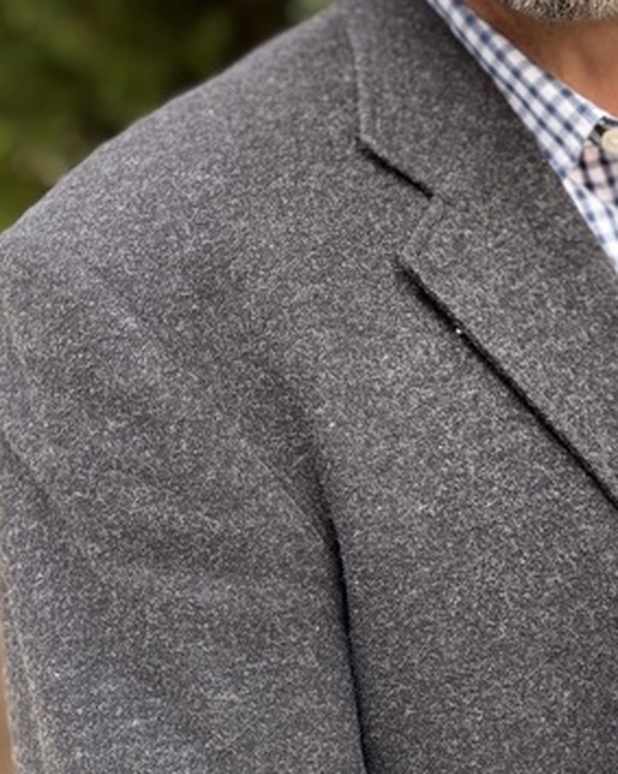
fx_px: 1212
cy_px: 177
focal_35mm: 53
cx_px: 570
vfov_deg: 34.5
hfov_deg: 27.5
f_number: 1.78
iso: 80
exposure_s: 1/345
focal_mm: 6.76
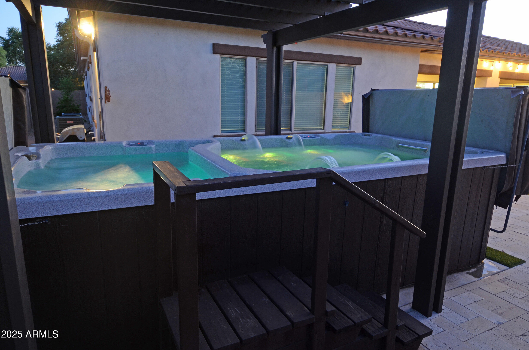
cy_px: 175
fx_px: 352
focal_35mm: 24
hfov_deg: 73.9
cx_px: 264
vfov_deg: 52.9
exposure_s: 1.6
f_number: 8
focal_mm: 16
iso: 400
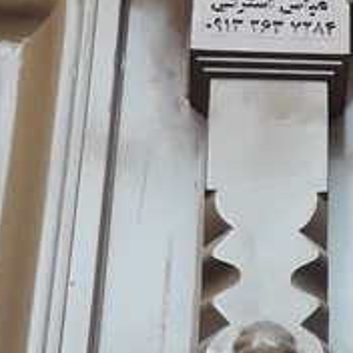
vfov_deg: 21.9
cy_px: -28
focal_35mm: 75
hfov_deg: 22.3
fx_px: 865
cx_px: 338
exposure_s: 1/123
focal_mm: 3.7
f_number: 1.9
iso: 40
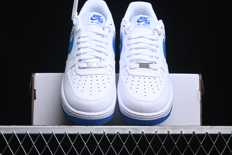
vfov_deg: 18.2
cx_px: 116
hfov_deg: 27.0
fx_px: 483
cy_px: 78
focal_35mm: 75
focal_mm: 50
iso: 160
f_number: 6.3
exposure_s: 1/50
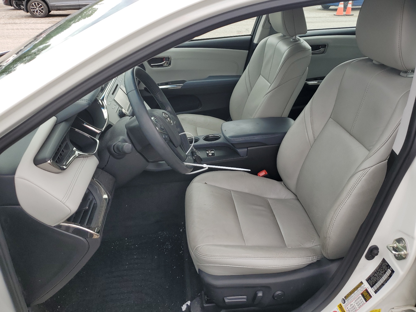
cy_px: 156
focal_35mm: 26
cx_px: 208
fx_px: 312
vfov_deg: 53.1
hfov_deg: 67.3
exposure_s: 1/556
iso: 50
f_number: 1.5
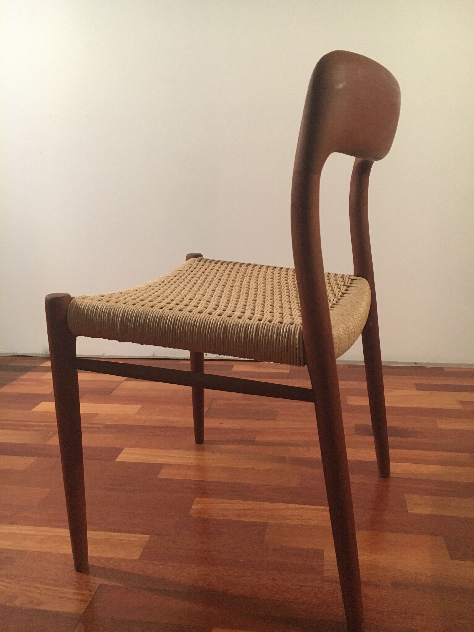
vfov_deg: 61.7
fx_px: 529
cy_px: 316
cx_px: 237
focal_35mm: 29
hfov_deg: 48.2
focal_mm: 4.15
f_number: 2.2
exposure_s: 1/33
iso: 250
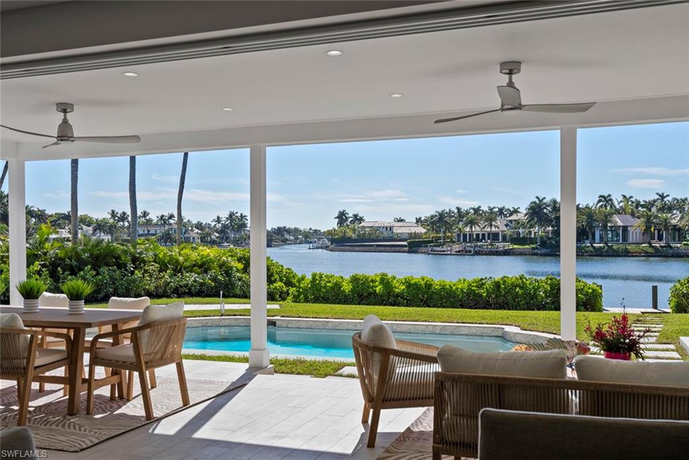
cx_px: 344
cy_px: 230
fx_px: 670
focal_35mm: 35
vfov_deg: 37.9
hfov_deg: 54.4
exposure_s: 1/160
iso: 100
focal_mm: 35
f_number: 9
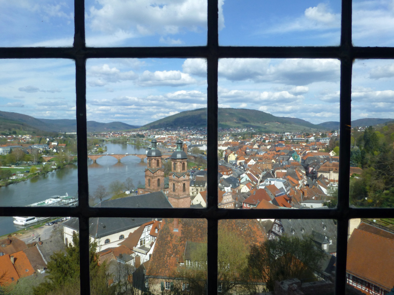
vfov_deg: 54.9
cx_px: 197
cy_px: 148
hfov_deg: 69.4
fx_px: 285
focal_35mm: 25
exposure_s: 1/500
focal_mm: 4.3
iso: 100
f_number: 4
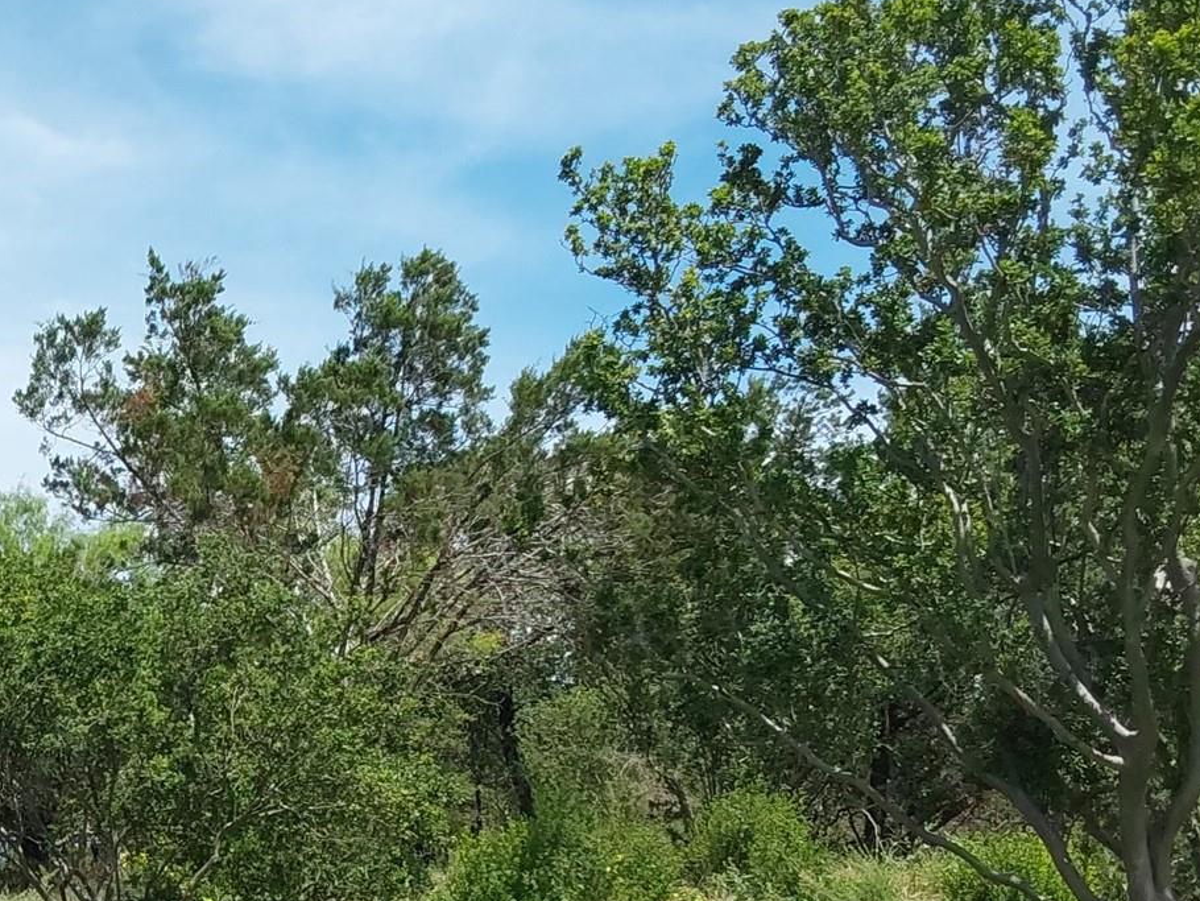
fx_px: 2185
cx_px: -47
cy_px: 747
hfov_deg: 28.5
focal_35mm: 63
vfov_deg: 22.9
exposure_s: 1/1772
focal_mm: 2.91
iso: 50
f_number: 1.9
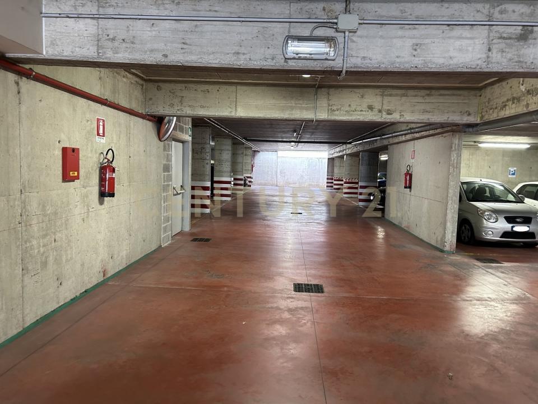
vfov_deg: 53.1
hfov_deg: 67.3
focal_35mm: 26
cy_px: 202
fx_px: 404
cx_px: 269
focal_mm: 5.7
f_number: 1.5
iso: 160
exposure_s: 1/50
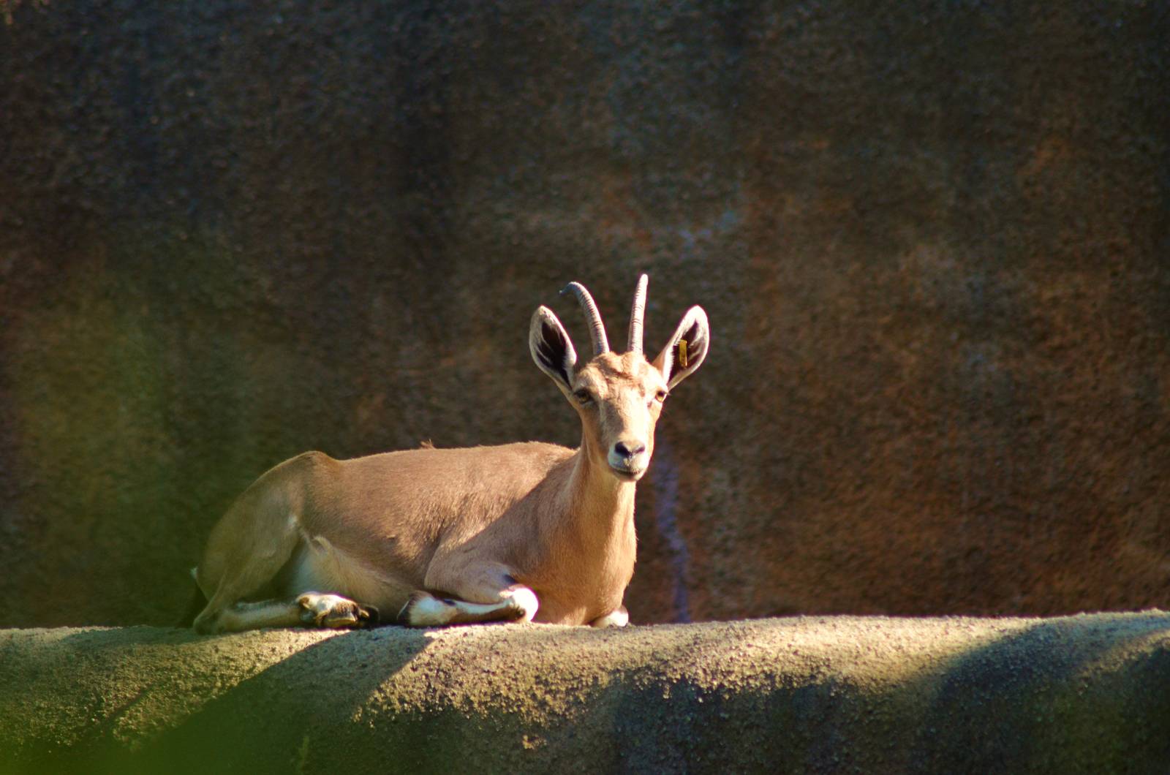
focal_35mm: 450
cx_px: 585
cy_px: 388
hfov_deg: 4.6
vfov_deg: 3.0
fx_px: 14596
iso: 800
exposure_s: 1/800
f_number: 5.6
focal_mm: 300
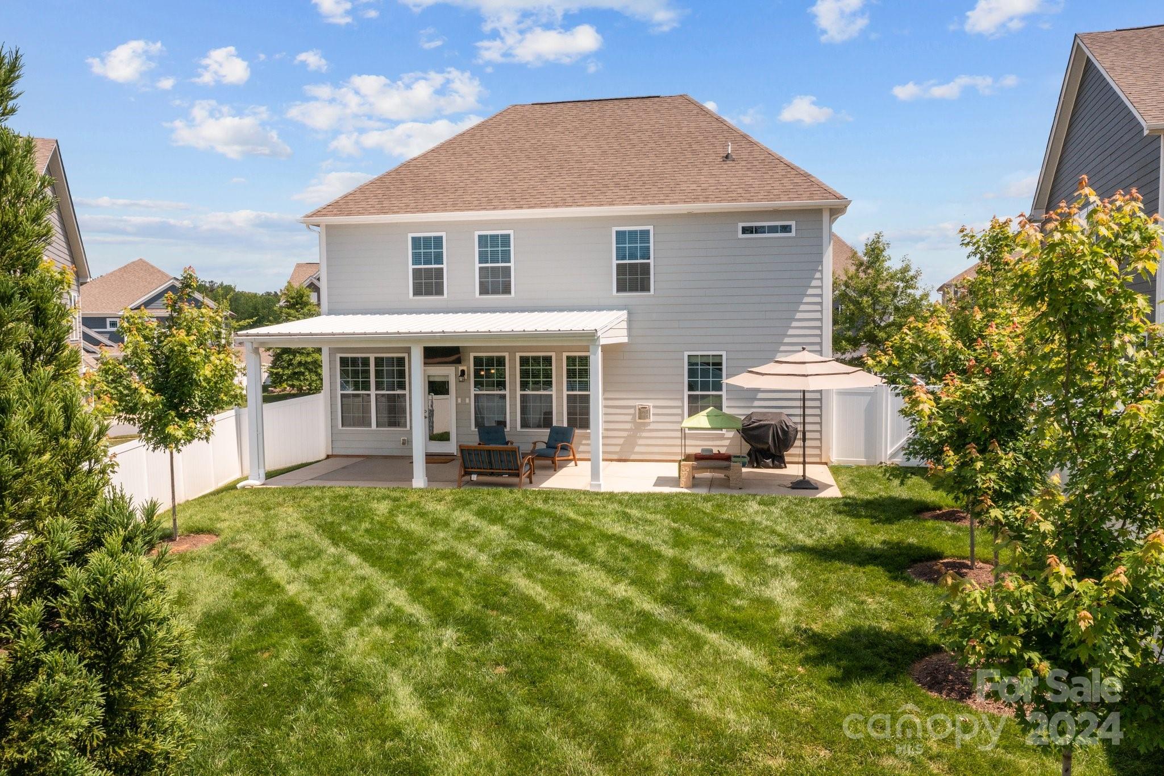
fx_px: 905
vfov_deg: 46.4
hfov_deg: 65.5
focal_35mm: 28
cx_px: 582
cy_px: 388
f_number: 6.3
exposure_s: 1/800
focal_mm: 10.26
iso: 100
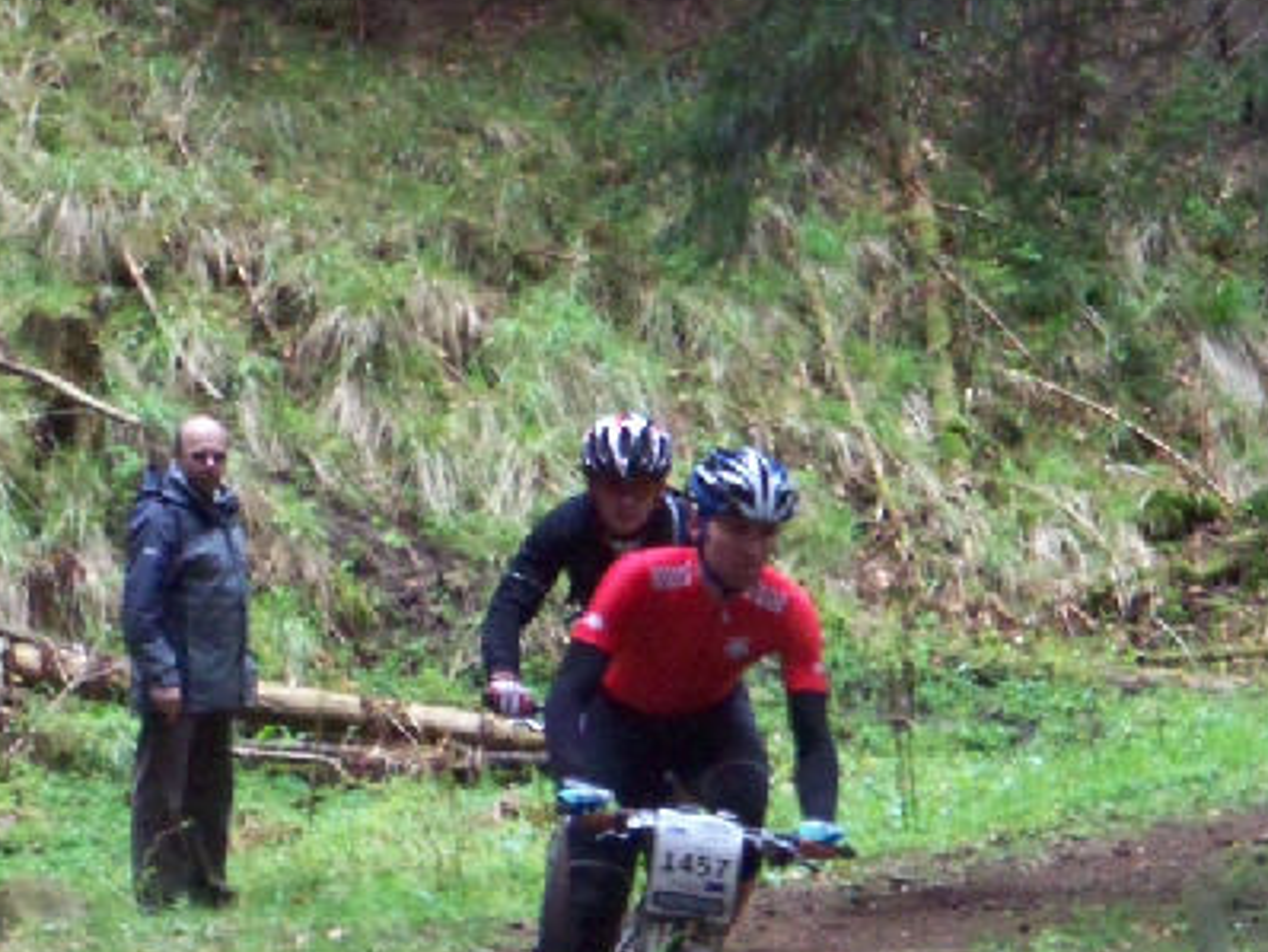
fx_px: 8613
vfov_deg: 6.3
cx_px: 774
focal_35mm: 235
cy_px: 879
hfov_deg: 8.4
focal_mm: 19.2
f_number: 4.4
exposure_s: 1/125
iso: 400
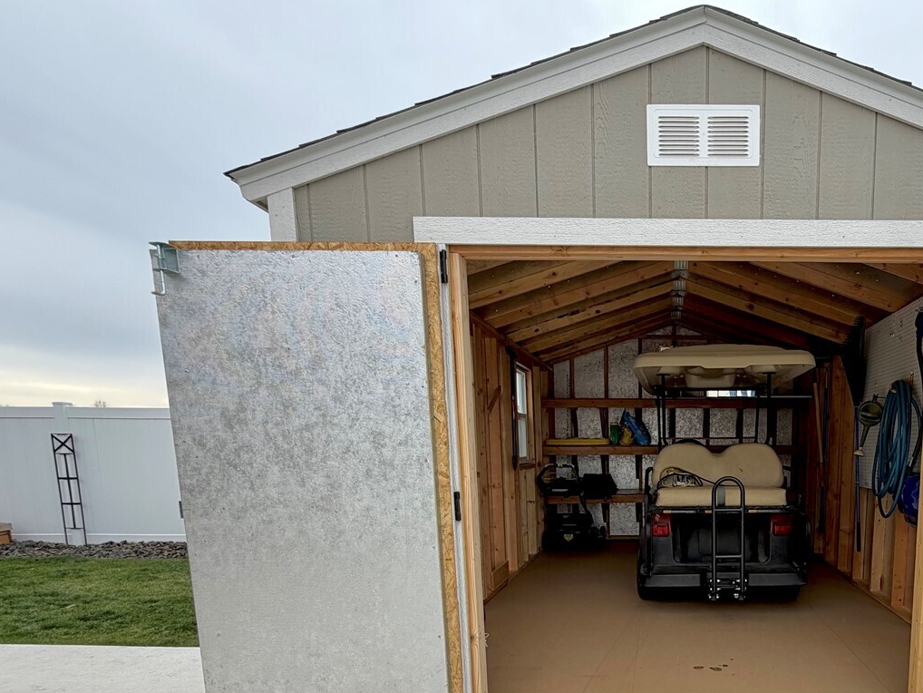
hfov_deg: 71.8
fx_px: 587
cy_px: 526
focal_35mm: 22
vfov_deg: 57.7
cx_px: 678
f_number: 2.2
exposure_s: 1/374
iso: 50
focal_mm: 2.22
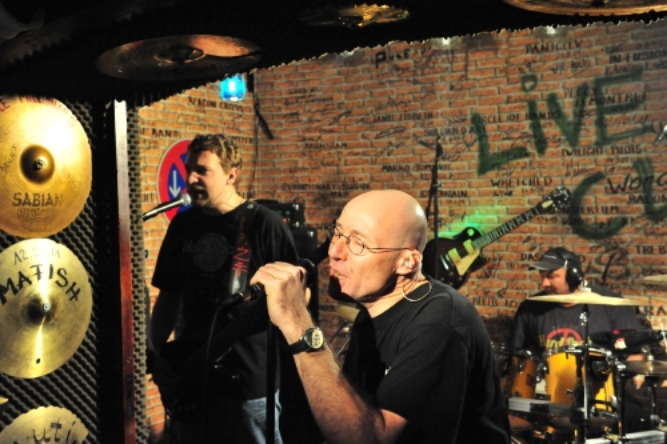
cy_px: 222
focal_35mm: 44
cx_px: 334
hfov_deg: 44.5
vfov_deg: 30.5
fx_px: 815
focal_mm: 44
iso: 6400
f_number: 6.3
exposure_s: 1/80
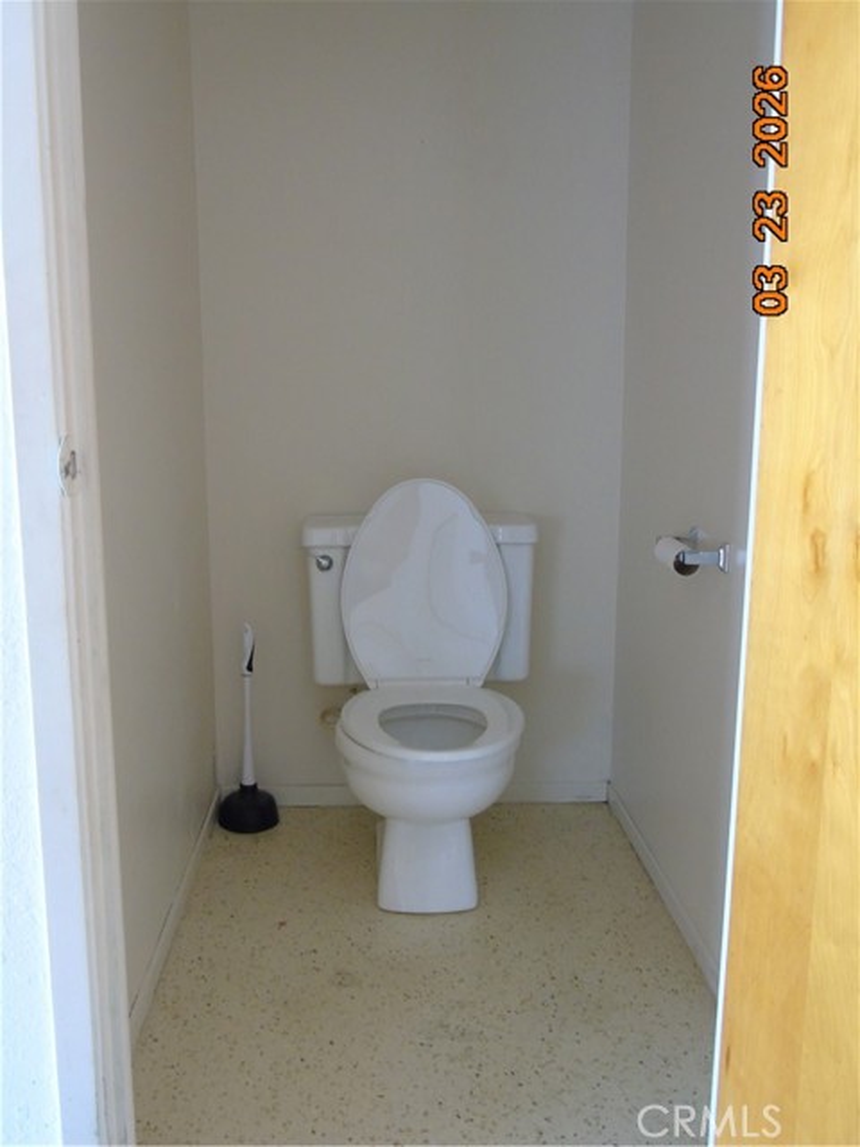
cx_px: 430
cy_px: 574
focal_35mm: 29
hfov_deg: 48.2
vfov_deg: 61.7
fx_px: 961
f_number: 3.6
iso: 400
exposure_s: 1/25
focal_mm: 5.2
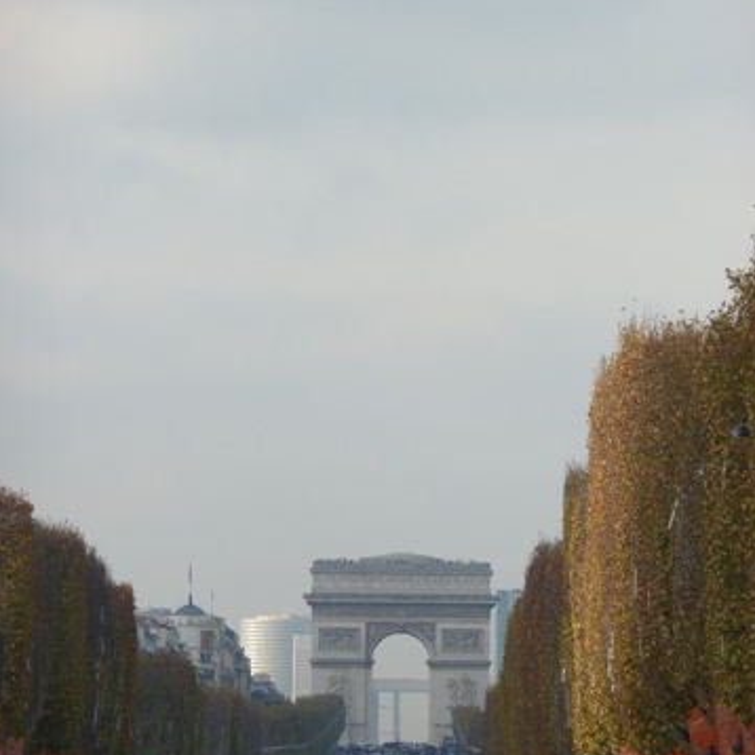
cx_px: 378
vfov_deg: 4.9
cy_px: 403
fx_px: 8785
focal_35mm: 356
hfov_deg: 4.9
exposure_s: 1/160
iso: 80
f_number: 6.3
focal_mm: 49.2
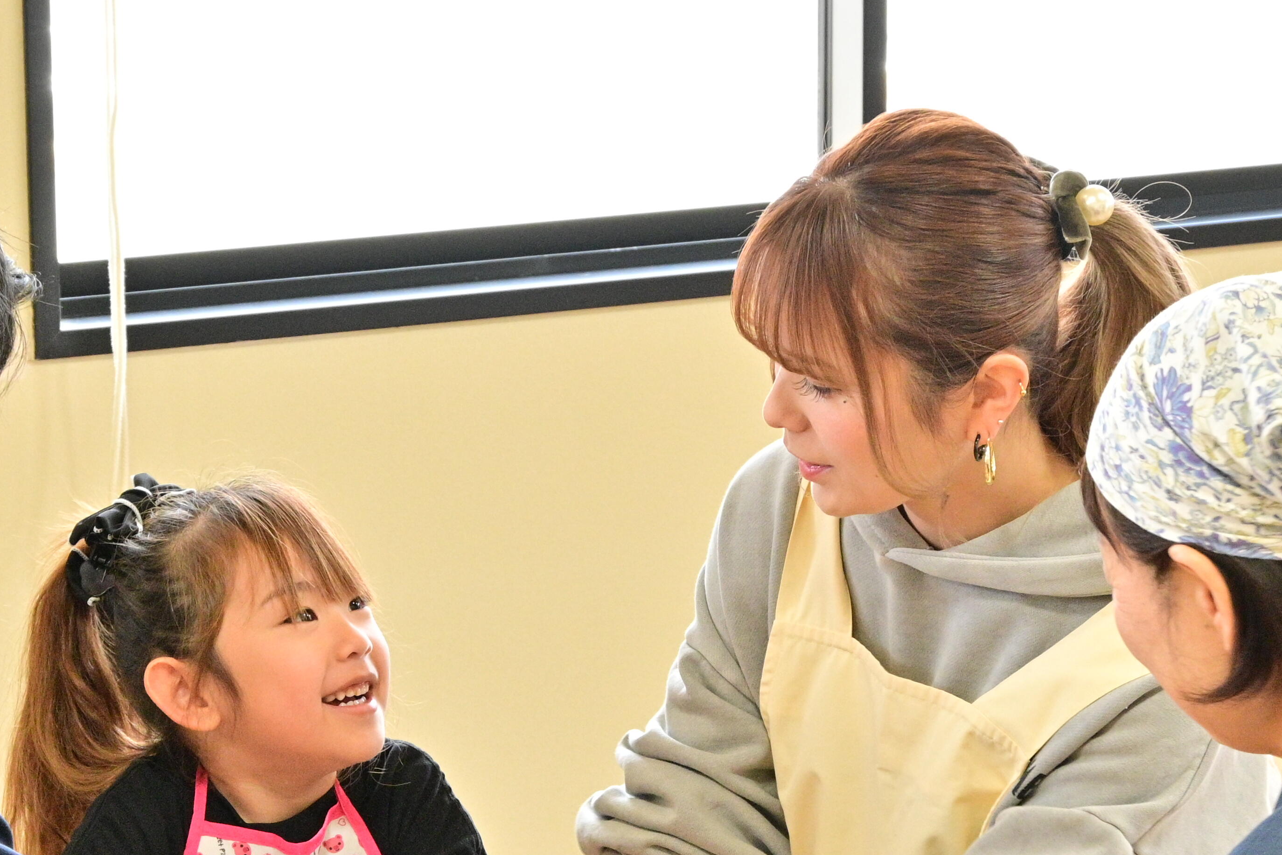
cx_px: 519
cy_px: 848
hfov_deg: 13.2
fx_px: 5520
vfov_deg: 8.8
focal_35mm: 155
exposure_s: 1/80
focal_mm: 51
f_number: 8
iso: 1400
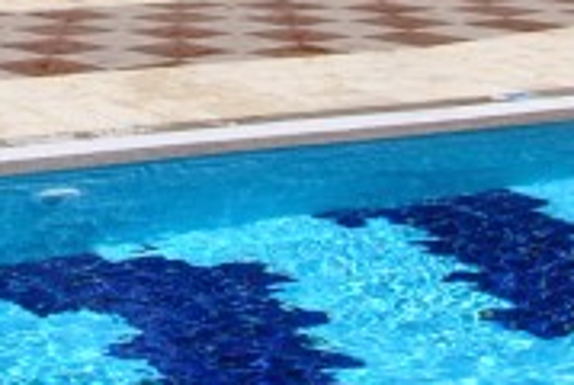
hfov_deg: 20.0
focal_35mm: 96
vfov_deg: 13.5
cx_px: -95
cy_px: -196
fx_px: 1533
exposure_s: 1/320
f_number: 9
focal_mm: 10
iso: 100
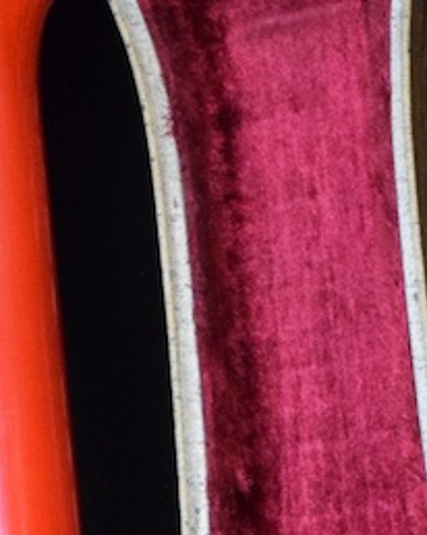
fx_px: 3760
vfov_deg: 7.8
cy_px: 1029
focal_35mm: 238
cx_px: 19
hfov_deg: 6.5
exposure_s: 1/60
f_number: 4.2
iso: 2200
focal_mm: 29
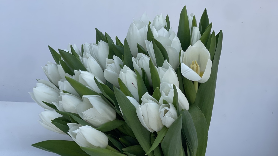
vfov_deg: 12.8
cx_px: 139
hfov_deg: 22.7
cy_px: 119
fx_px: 693
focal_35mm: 94
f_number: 2.2
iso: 20
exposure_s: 1/518
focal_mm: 7.5
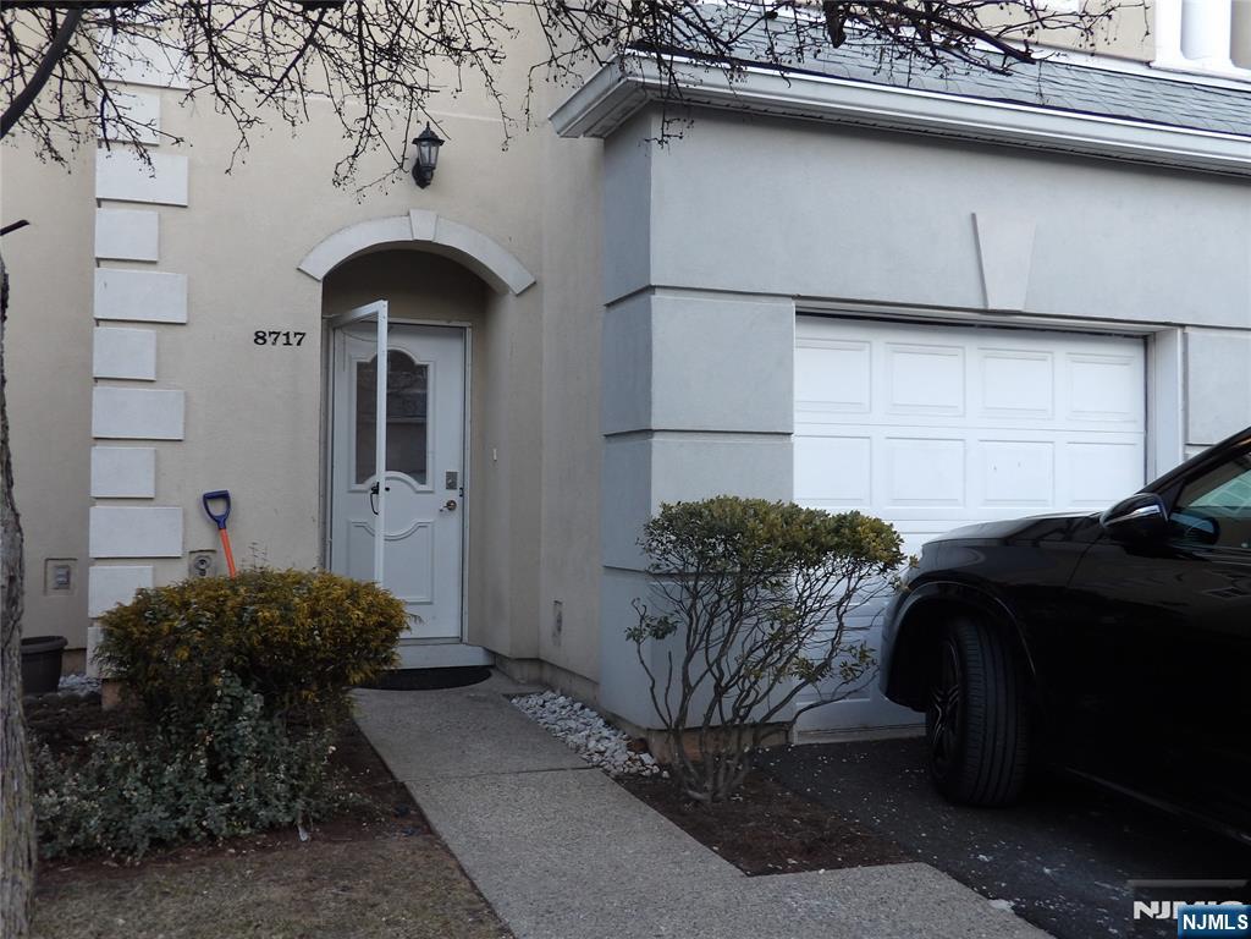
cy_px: 470
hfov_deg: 55.4
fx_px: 1193
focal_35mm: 33
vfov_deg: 42.9
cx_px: 626
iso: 100
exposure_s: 1/45
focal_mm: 5.9
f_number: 3.6
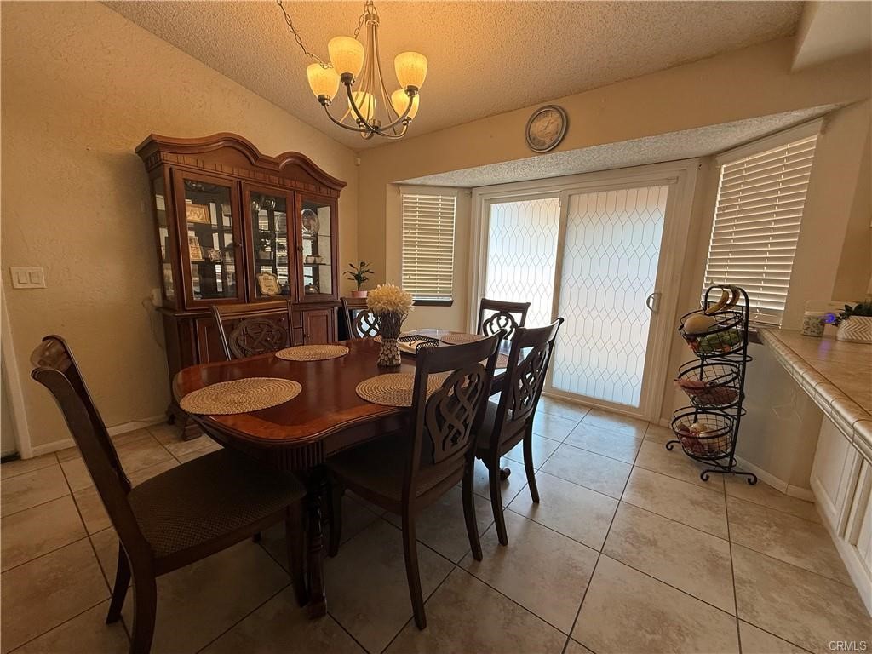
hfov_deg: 102.1
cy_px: 327
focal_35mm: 14
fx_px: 353
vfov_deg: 85.7
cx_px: 436
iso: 125
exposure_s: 1/120
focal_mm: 2.22
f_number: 2.2
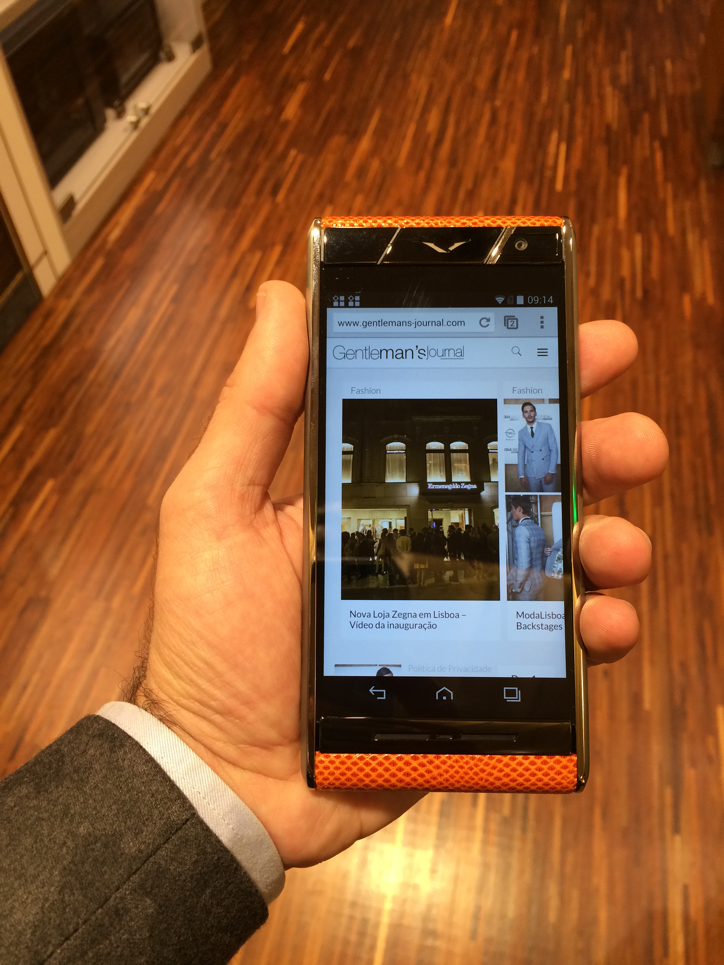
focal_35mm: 29
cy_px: 482
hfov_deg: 48.2
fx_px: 809
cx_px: 362
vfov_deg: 61.7
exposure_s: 1/30
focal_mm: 4.15
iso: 40
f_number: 2.2
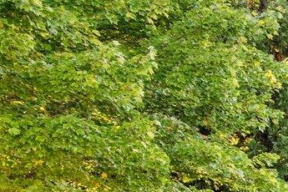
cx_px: 758
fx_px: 760
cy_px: 279
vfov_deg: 13.6
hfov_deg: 13.2
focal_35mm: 95
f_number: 4
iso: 640
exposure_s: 1/160
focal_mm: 16
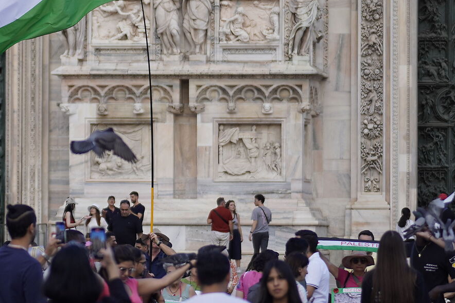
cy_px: 139
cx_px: 49
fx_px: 3858
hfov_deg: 6.7
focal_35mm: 305
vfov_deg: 4.5
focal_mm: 75
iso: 100
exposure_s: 1/640
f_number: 2
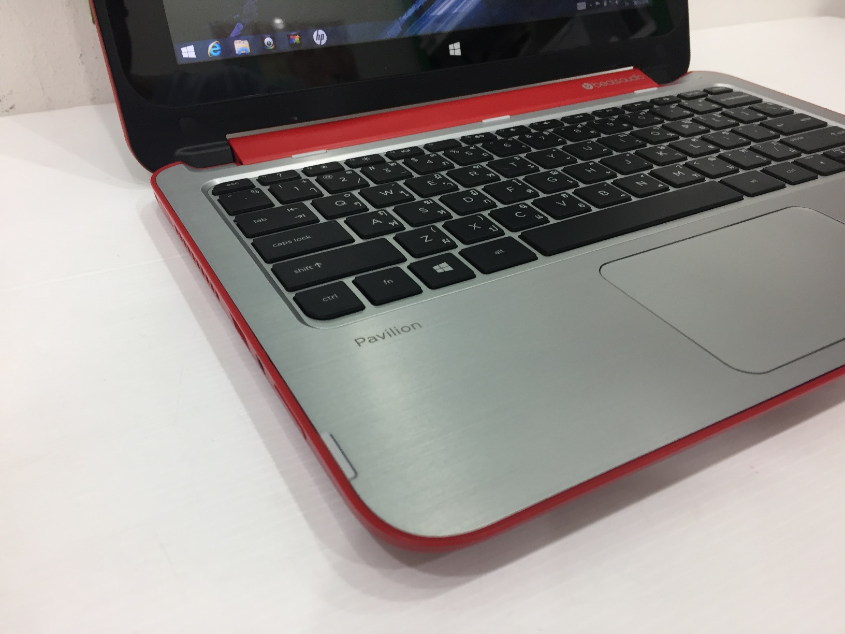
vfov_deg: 48.2
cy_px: 317
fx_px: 708
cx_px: 422
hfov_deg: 61.7
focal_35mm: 29
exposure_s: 1/33
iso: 80
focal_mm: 4.15
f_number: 2.2
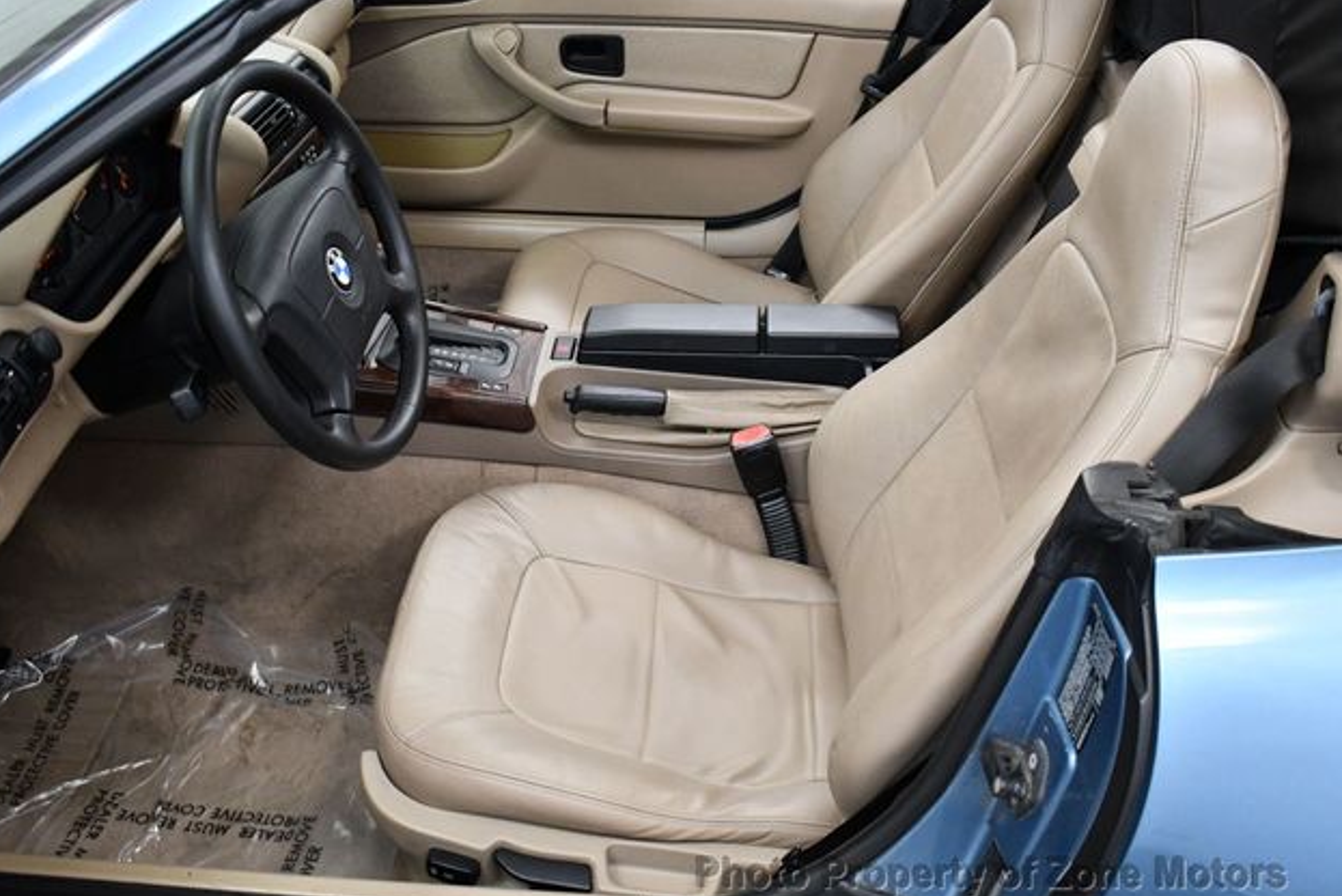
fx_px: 1380
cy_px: 454
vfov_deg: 36.0
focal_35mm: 37
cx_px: 670
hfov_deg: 51.9
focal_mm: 18
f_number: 3.5
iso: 1800
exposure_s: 1/125
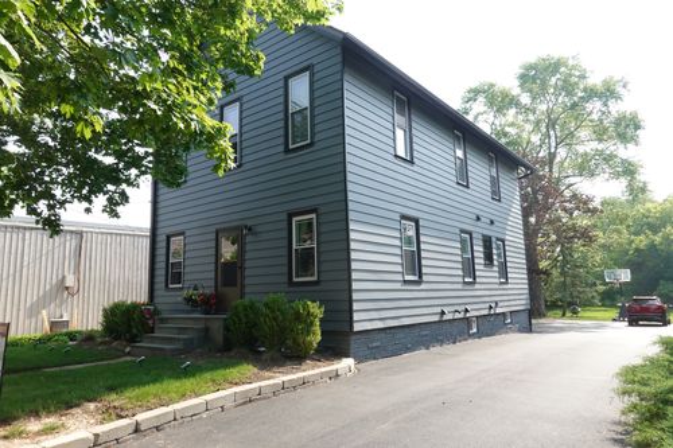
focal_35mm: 24
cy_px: 224
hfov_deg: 73.8
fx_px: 448
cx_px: 336
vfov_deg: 53.1
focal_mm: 9
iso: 100
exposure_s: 1/50
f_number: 8
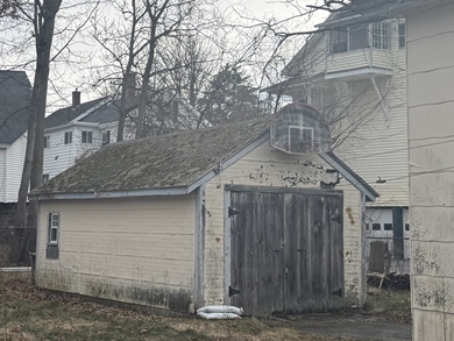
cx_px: 85
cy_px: 155
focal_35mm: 63
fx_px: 827
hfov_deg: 29.9
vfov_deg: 23.3
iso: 80
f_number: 1.78
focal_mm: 6.76
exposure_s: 1/2110
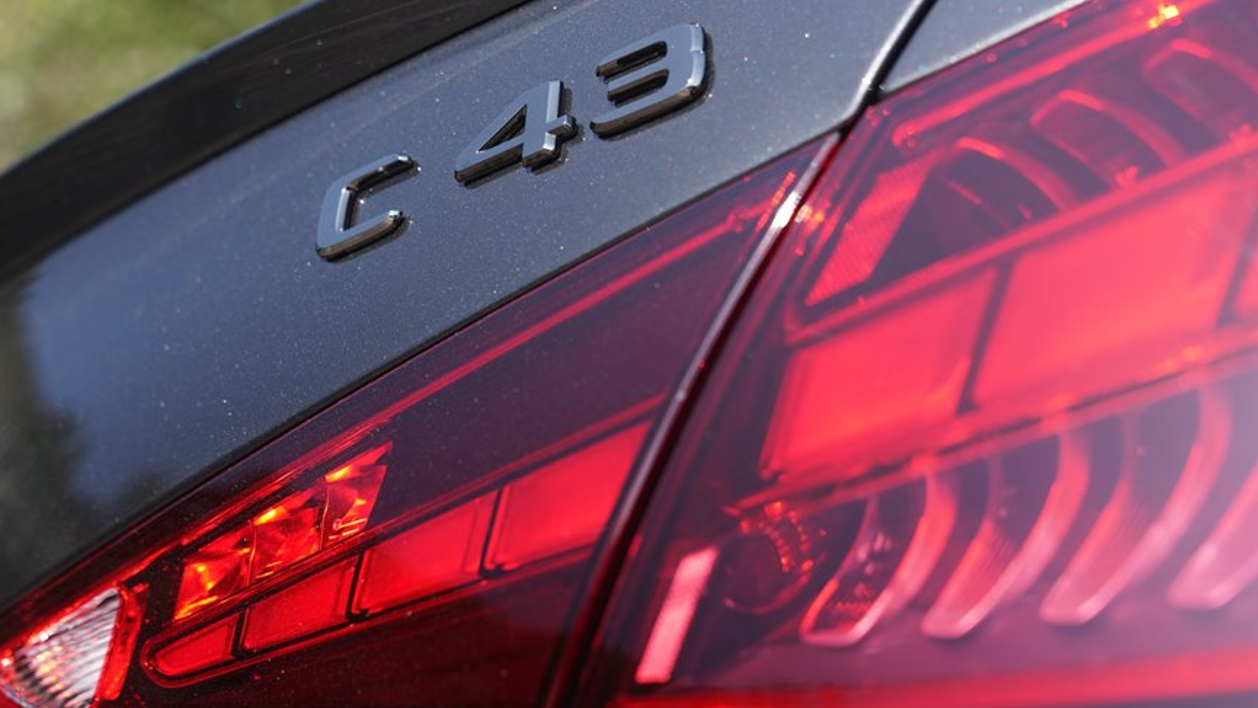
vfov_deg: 19.4
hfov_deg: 33.8
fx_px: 2069
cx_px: 678
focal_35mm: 62
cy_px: 323
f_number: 4
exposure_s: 1/100
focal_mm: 50
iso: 100
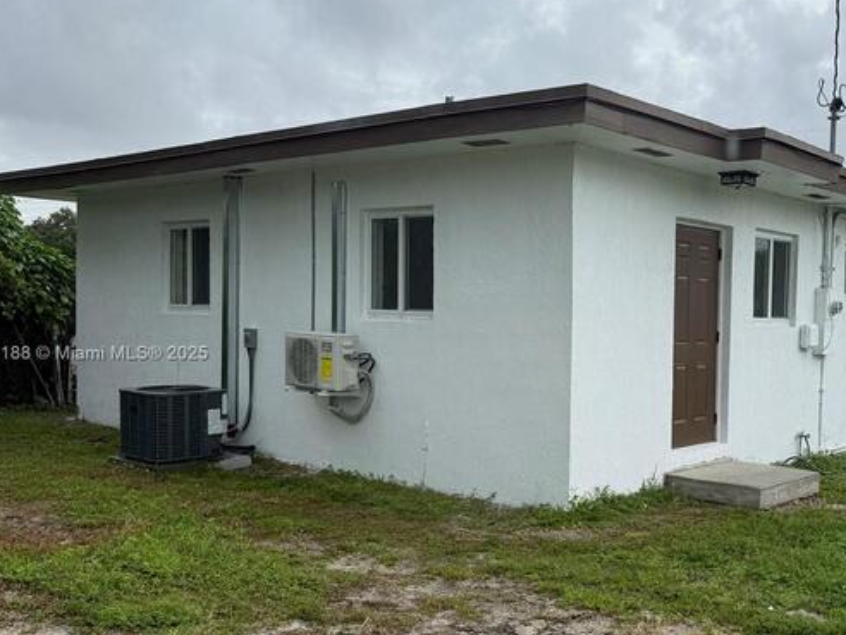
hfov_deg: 46.4
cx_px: 621
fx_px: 953
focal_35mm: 39
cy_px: 354
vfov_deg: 36.8
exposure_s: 1/1230
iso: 80
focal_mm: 6.76
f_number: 1.78
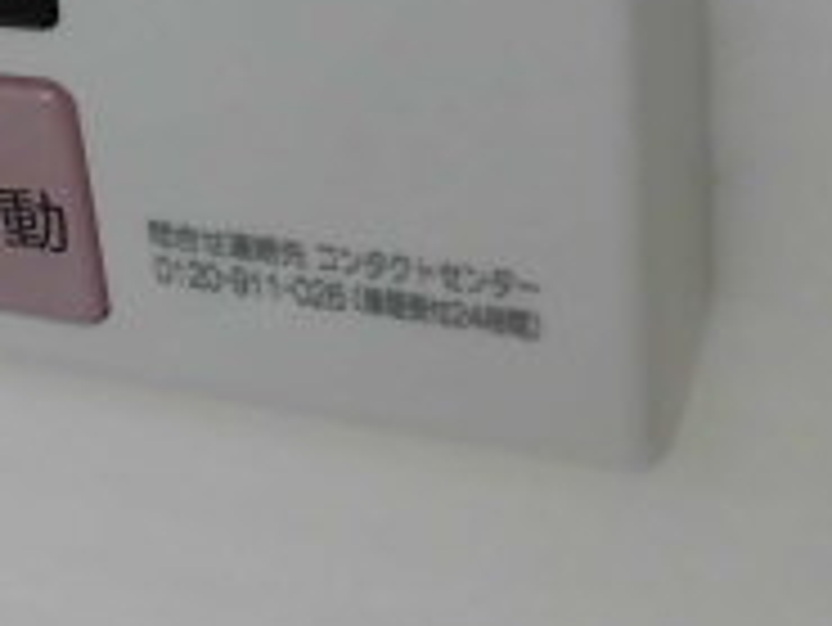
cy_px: -68
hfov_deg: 21.9
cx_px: -144
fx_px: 1996
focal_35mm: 83
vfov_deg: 17.2
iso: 250
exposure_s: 1/50
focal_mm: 4.3
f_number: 3.1
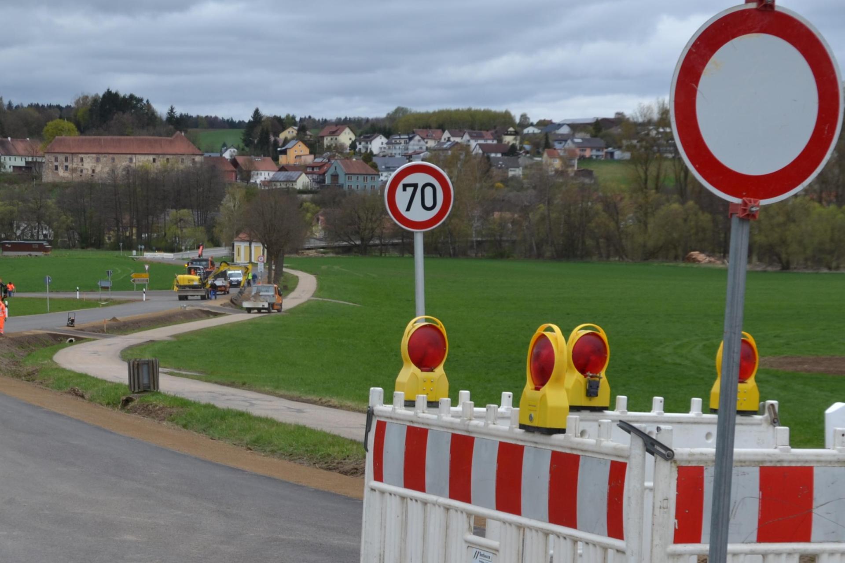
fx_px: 1126
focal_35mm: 48
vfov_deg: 28.1
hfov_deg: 41.1
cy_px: 282
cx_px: 422
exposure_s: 1/200
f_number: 7.1
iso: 100
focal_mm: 32
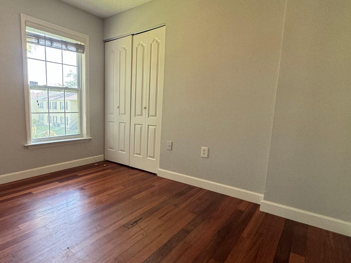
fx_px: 213
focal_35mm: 21
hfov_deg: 77.3
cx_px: 128
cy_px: 138
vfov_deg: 63.4
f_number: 2.2
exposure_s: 1/120
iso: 200
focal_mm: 2.22
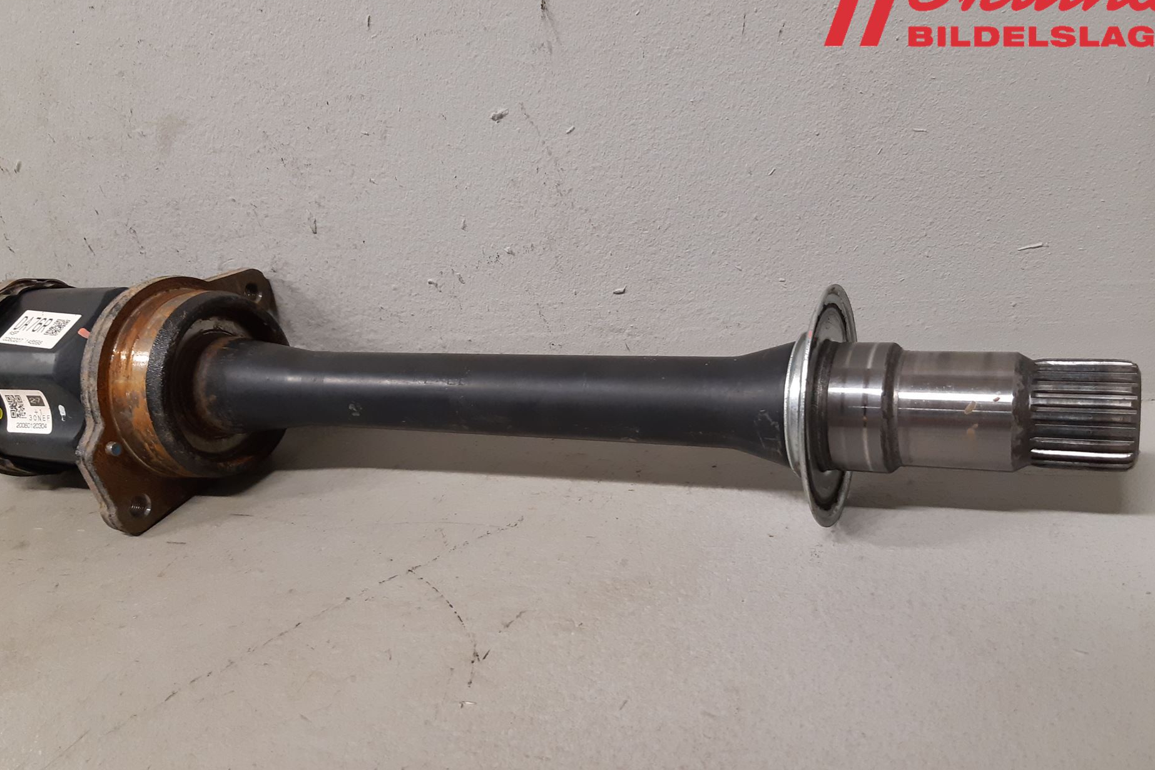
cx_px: 567
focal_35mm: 30
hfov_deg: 61.9
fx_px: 963
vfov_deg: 43.6
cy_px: 421
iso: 200
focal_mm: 3.93
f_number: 1.7
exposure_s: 1/50
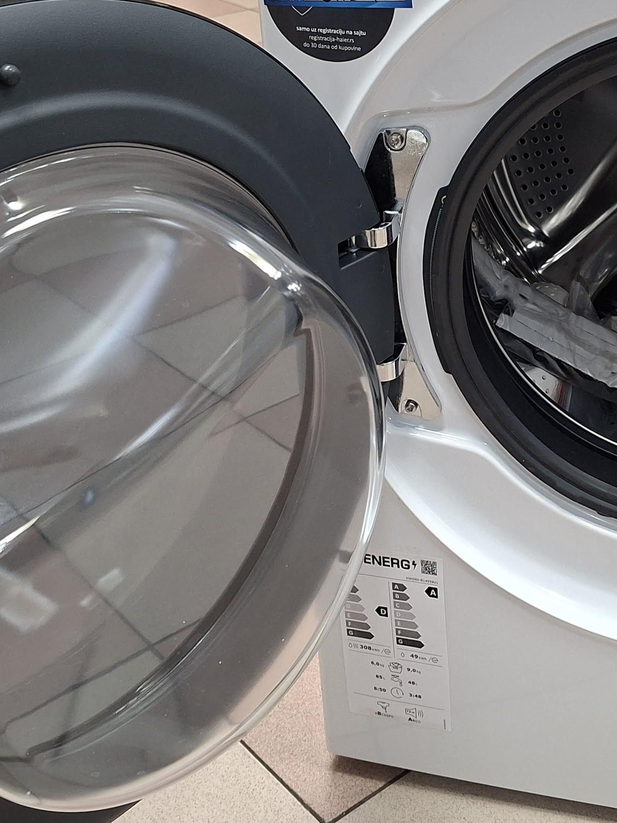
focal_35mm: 52
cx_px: 457
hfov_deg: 27.7
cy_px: 297
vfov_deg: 36.6
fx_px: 1236
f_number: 1.8
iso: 320
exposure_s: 1/50
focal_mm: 5.54
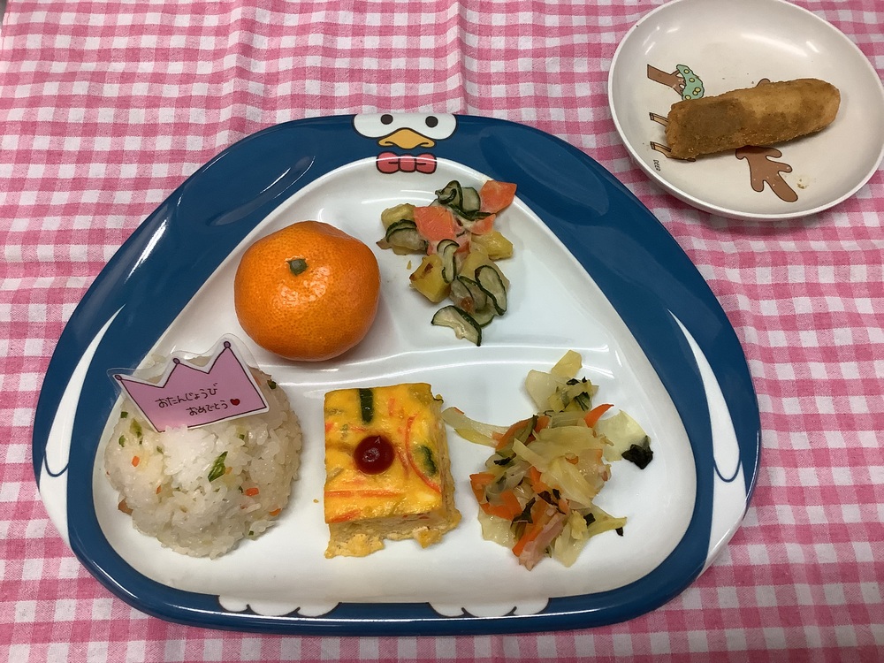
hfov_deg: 58.4
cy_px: 332
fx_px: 792
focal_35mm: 31
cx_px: 442
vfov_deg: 45.4
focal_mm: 3.3
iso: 100
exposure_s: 1/120
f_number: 2.4
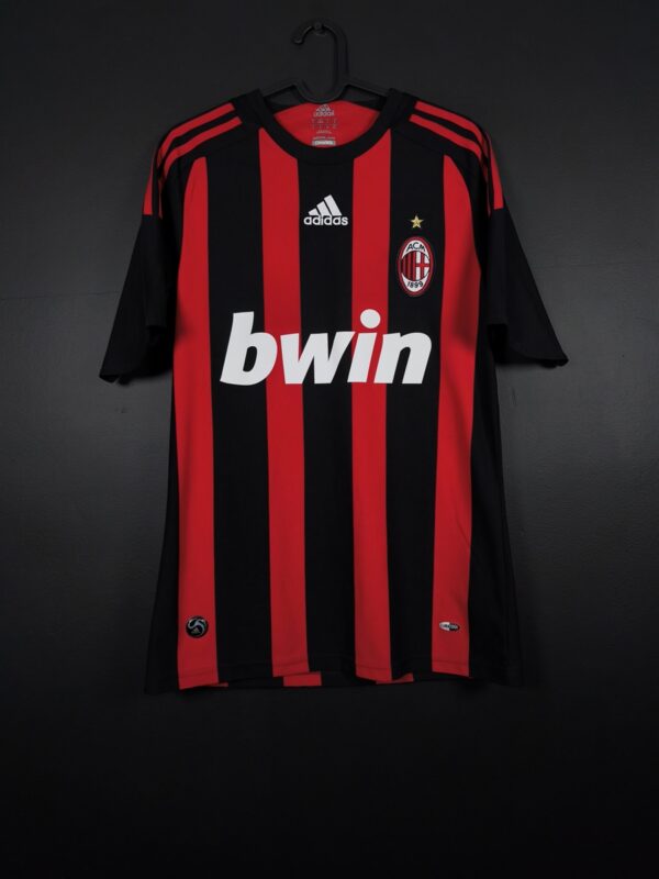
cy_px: 440
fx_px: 584
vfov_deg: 73.9
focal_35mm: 23
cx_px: 330
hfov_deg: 58.9
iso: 400
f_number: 1.6
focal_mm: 6.57
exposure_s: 1/160
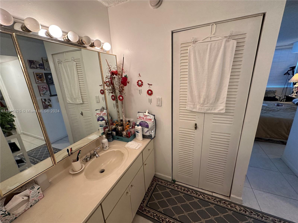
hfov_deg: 102.1
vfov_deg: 85.7
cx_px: 149
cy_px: 112
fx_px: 121
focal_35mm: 14
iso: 160
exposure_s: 1/60
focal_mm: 2.22
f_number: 2.2
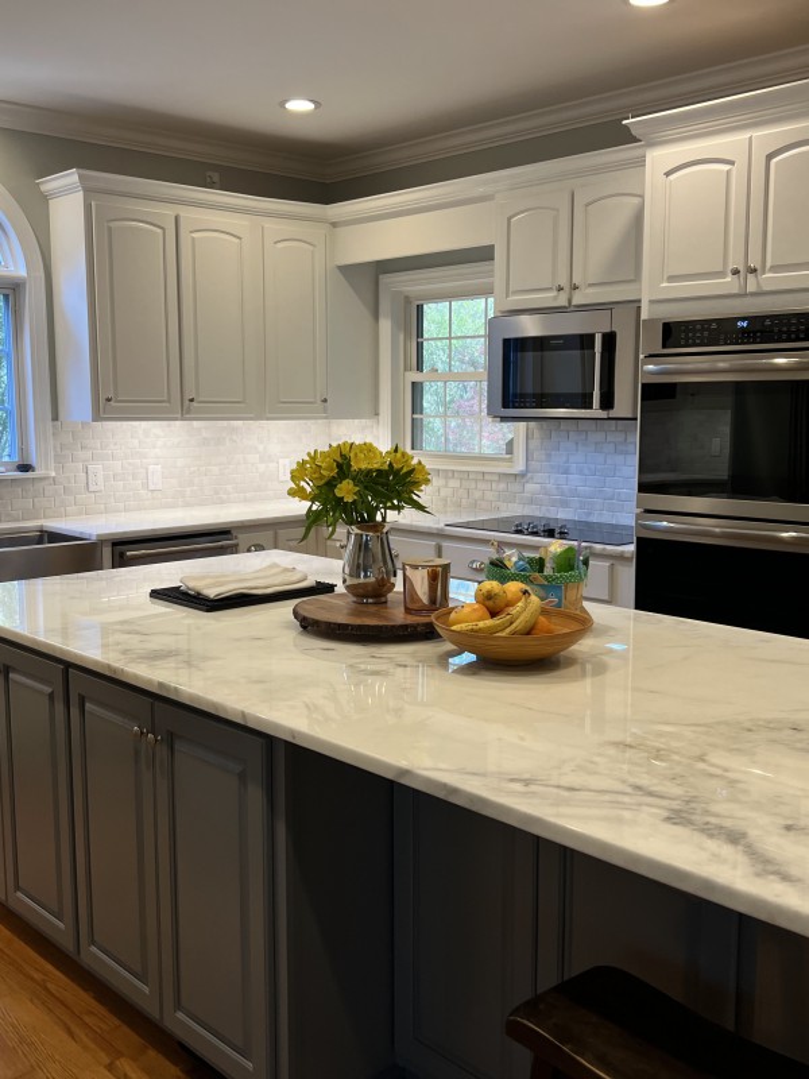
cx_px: 404
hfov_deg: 53.1
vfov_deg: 67.3
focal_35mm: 26
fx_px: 810
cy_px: 540
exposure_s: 1/120
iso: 80
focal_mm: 5.7
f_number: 1.5
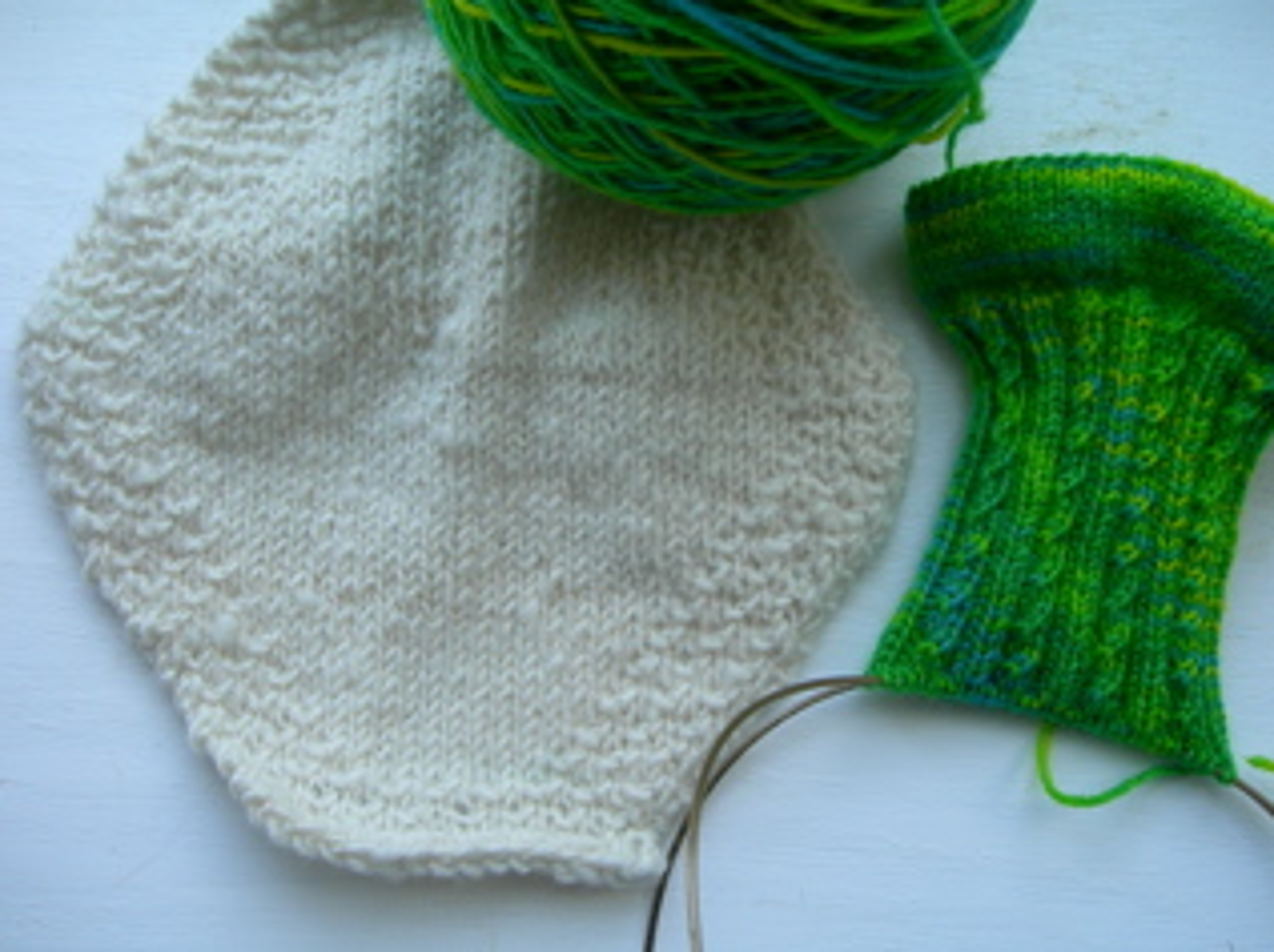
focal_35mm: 42
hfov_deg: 44.8
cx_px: 687
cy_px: 438
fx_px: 1544
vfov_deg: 34.3
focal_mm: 7.8
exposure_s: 1/62
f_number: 2.8
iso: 50
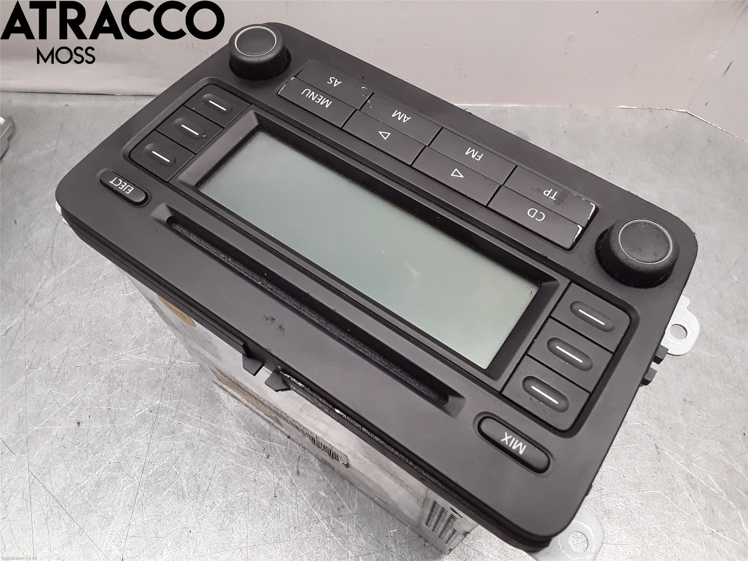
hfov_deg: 63.4
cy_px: 280
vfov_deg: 49.7
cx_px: 374
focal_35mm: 28
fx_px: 605
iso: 100
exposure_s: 1/100
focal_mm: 2.91
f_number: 1.9
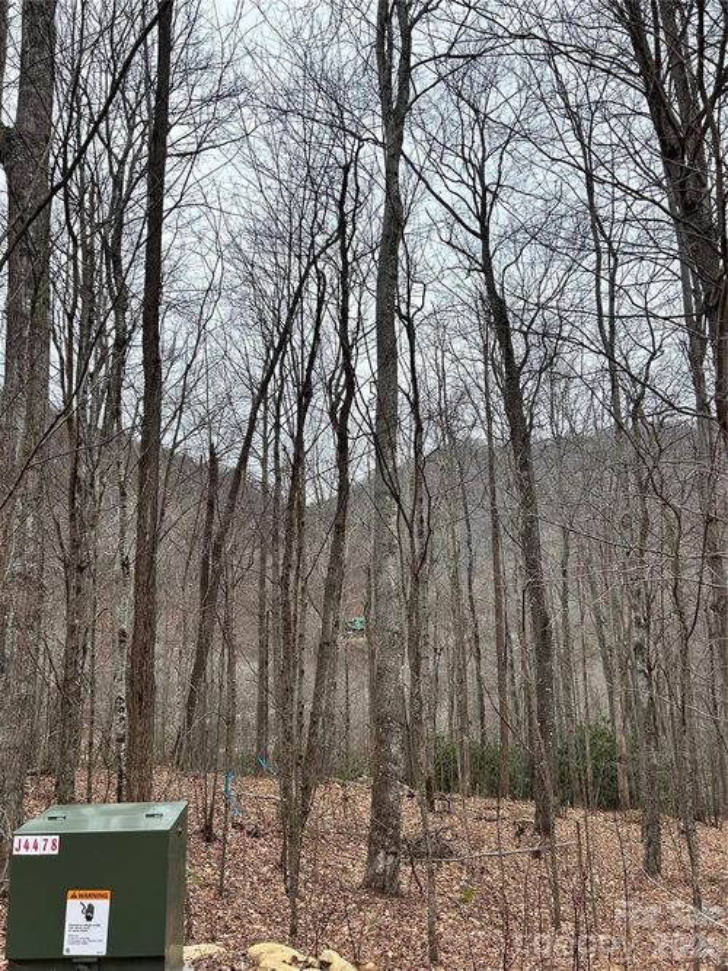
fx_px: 729
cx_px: 364
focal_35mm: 26
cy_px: 486
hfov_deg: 53.0
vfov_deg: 67.3
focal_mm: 5.7
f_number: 1.5
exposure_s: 1/909
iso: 50
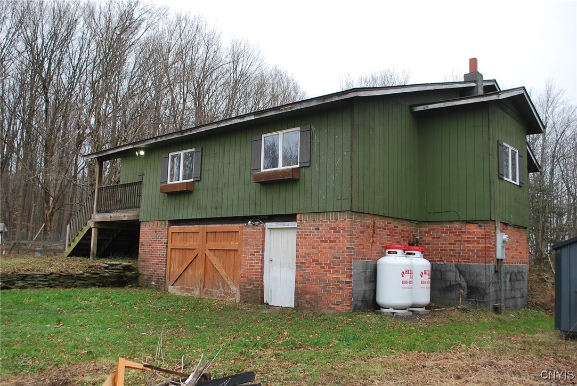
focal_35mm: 30
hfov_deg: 61.9
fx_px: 481
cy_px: 193
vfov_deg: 43.7
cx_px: 288
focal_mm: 20
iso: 200
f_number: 5
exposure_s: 1/100
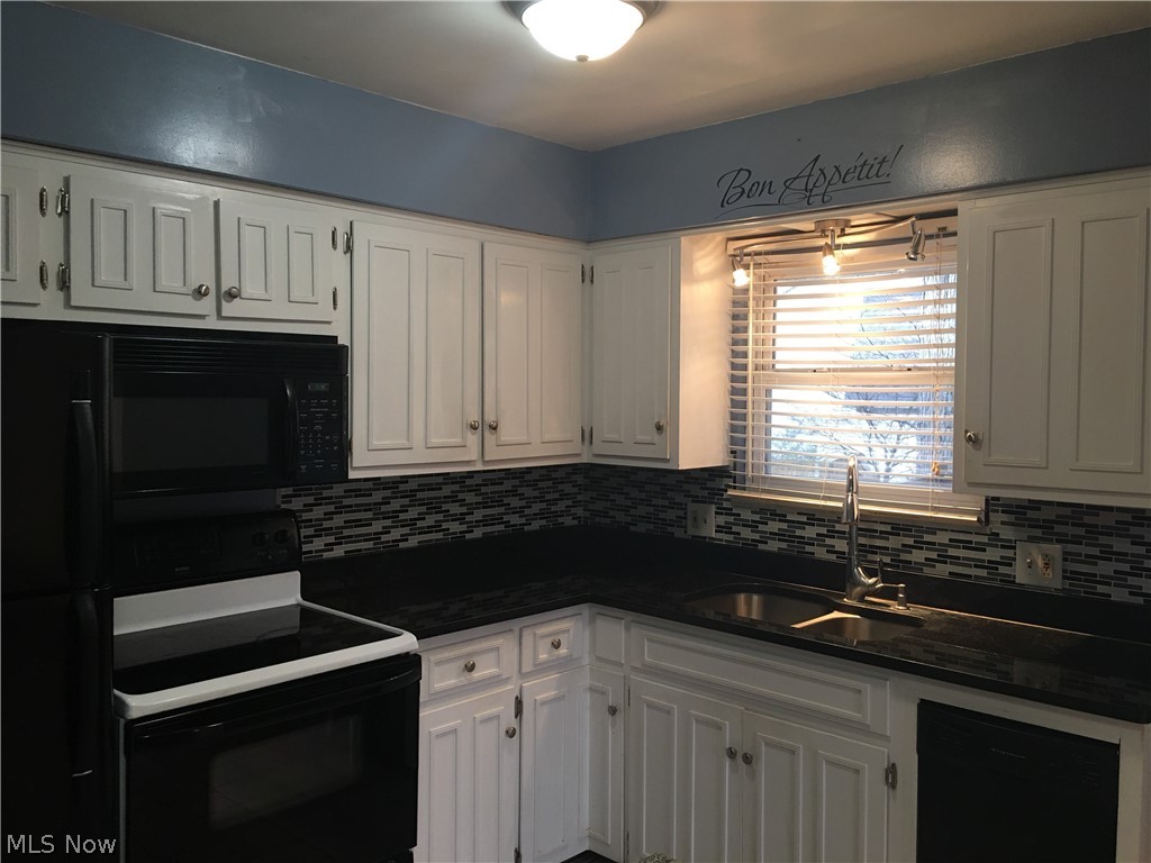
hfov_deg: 61.7
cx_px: 576
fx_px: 964
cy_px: 432
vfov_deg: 48.2
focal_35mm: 29
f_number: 2.2
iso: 50
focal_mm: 4.15
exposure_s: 1/15
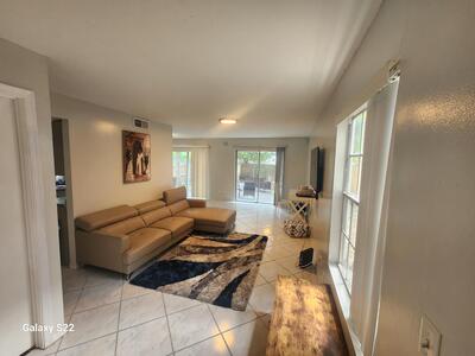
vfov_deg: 89.9
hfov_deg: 106.2
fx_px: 178
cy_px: 178
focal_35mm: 13
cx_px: 238
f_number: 2.2
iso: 200
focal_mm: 2.2
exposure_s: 1/60
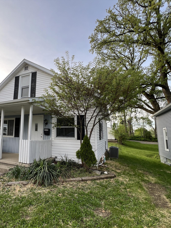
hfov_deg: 68.6
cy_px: 117
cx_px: 51
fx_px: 119
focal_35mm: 18
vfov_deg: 87.7
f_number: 1.8
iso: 32
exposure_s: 1/170
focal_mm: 1.57
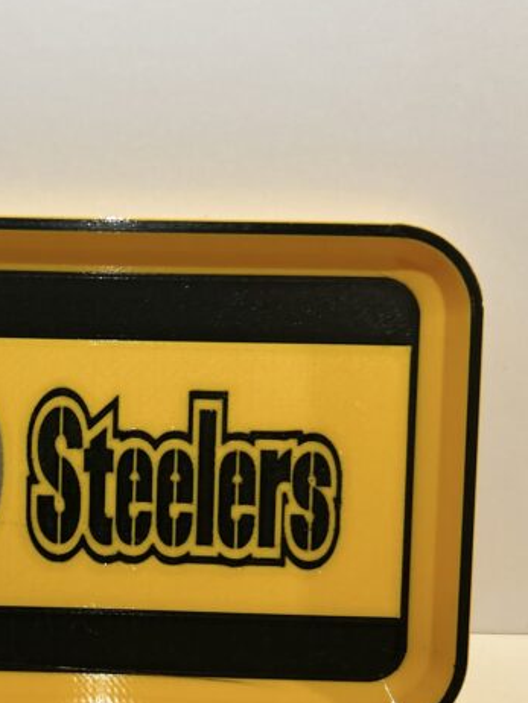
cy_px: 421
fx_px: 914
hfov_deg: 31.1
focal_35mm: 45
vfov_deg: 41.9
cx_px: 84
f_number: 1.5
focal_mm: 5.7
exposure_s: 1/60
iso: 400
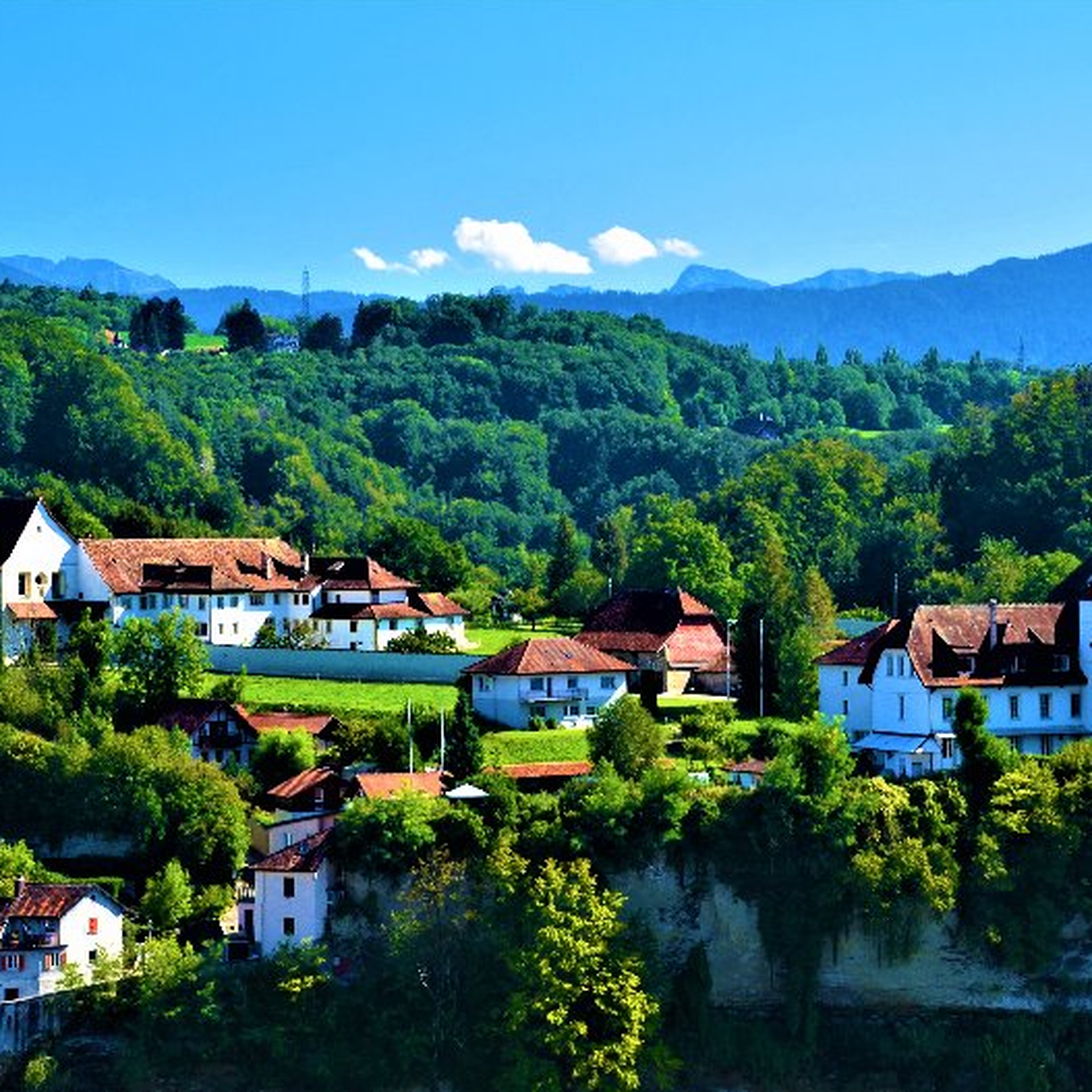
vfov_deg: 15.6
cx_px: 599
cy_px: 545
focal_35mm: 112
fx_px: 3997
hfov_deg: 15.6
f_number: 9
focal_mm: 58
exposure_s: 1/125
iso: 320
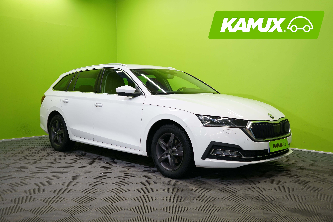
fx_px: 333
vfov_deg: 36.9
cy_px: 111
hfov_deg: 53.1
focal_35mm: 36
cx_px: 166
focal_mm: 36
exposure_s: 1/30
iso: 400
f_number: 5.6
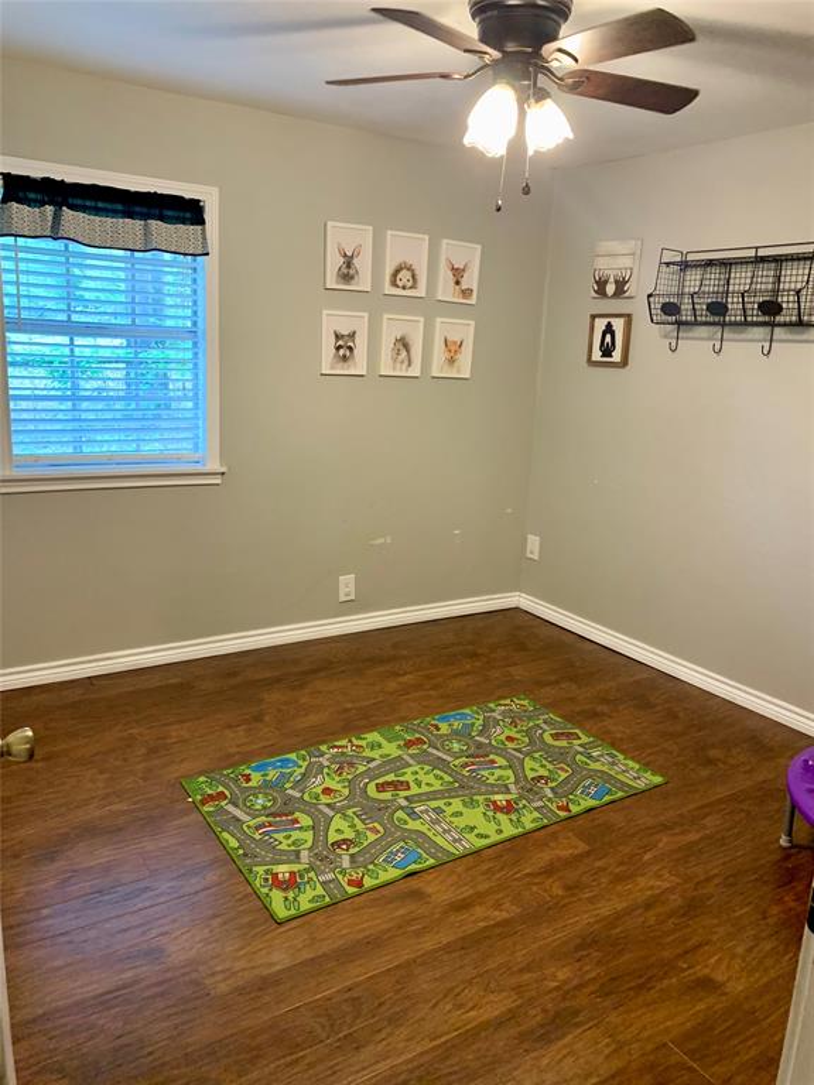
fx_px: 815
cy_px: 542
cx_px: 407
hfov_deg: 53.1
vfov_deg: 67.3
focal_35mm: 26
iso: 250
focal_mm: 4.25
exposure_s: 1/60
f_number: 1.8
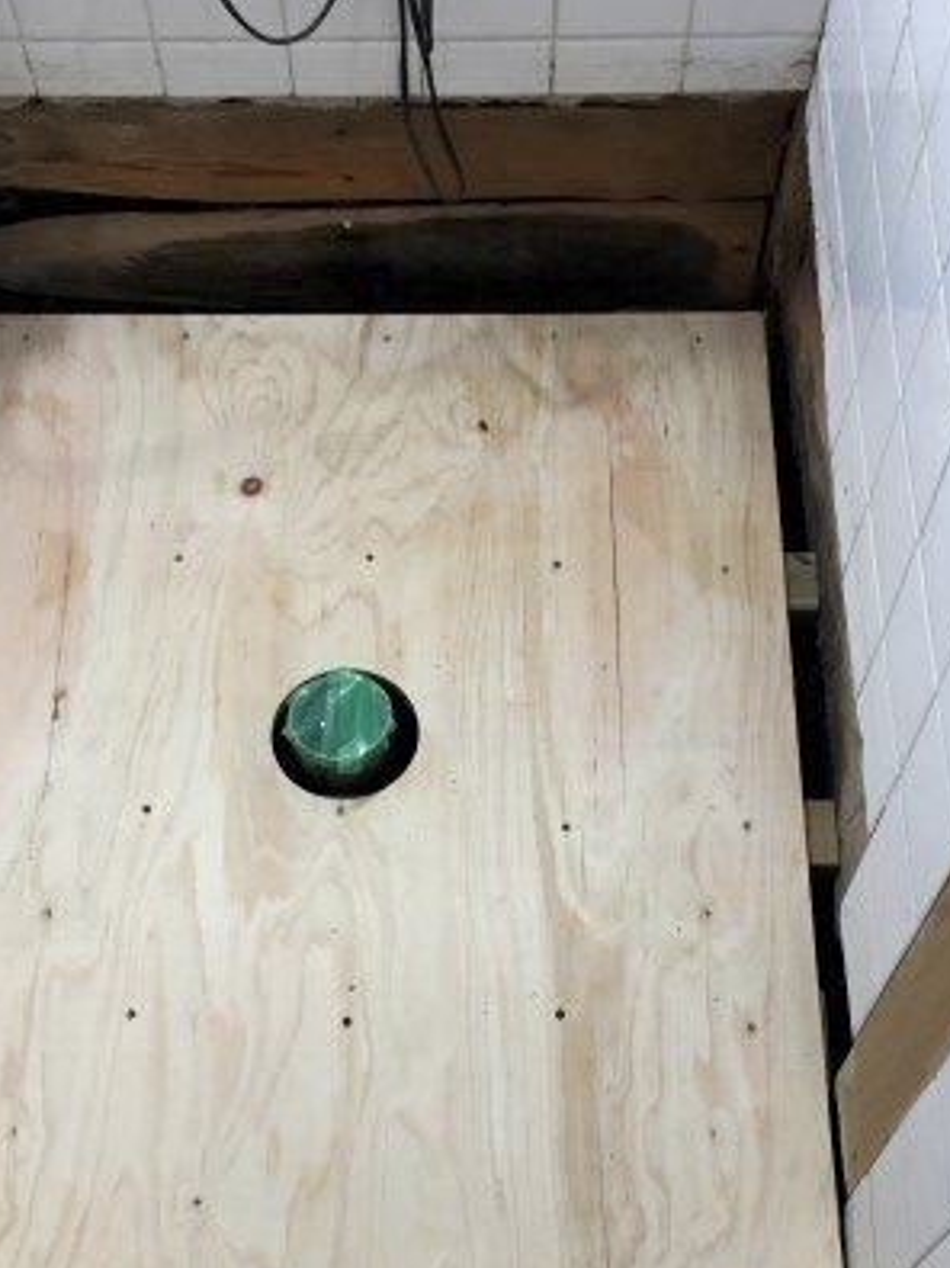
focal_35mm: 47
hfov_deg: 30.9
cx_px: 456
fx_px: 1721
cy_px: 841
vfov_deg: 40.0
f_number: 2.2
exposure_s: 1/30
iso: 100
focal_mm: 4.15
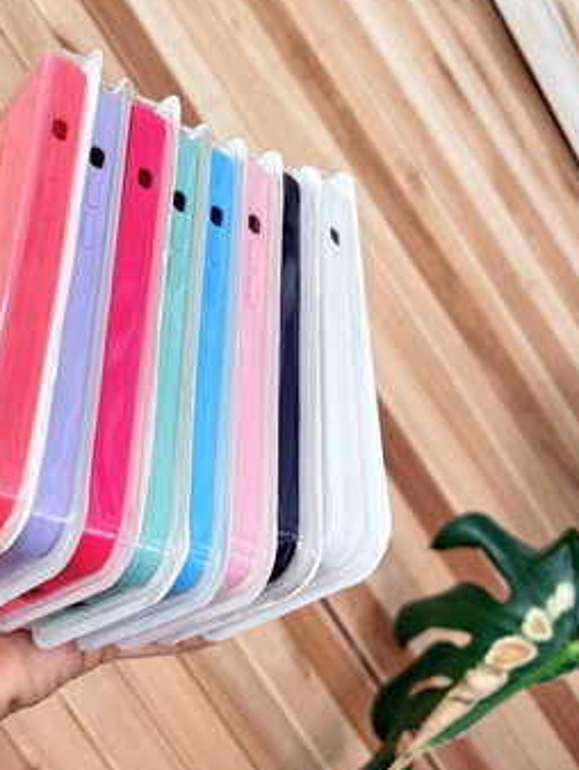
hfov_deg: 34.6
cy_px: 336
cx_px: 157
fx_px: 913
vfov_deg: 45.6
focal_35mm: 41
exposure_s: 1/60
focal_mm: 5.96
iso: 250
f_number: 1.6
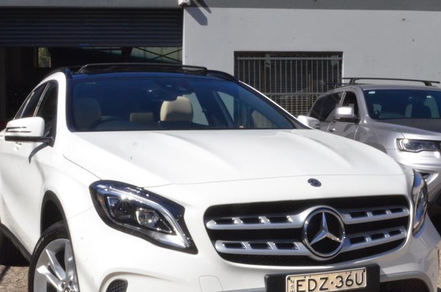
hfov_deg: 33.4
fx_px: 734
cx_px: 191
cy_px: 150
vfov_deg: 22.5
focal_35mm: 60
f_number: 25
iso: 2000
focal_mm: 24
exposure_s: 1/250
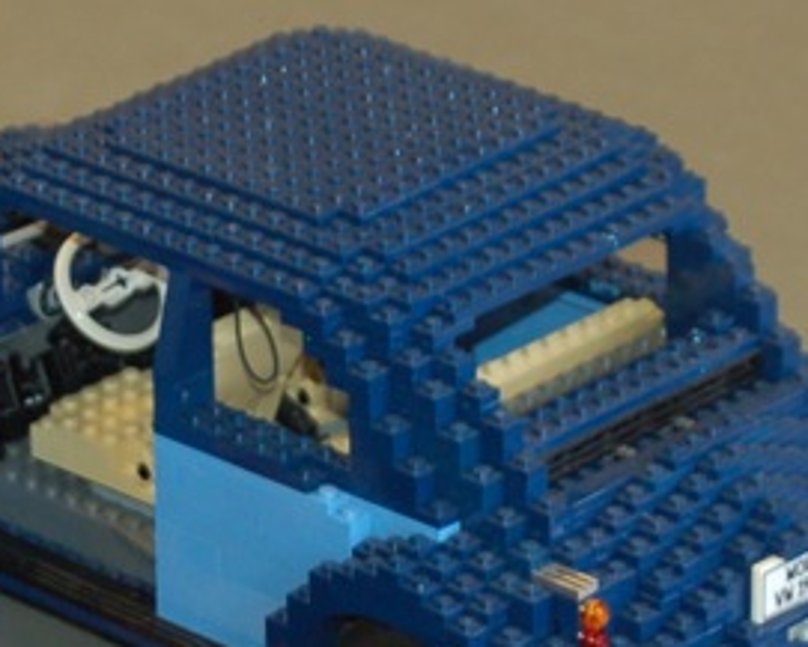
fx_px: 6028
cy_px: 449
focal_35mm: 252
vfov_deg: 6.1
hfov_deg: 7.7
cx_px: 292
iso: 400
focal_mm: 38
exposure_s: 1/60
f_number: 3.3
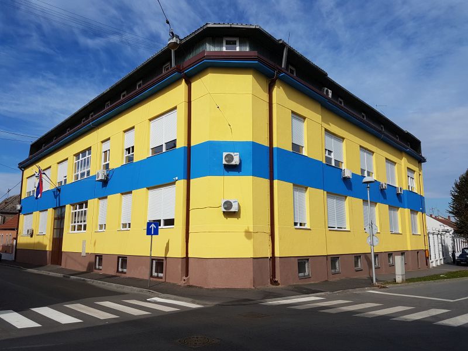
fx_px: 352
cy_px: 176
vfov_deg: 53.1
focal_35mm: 26
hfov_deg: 67.3
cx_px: 234
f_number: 1.7
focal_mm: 4.2
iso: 40
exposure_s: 1/3600
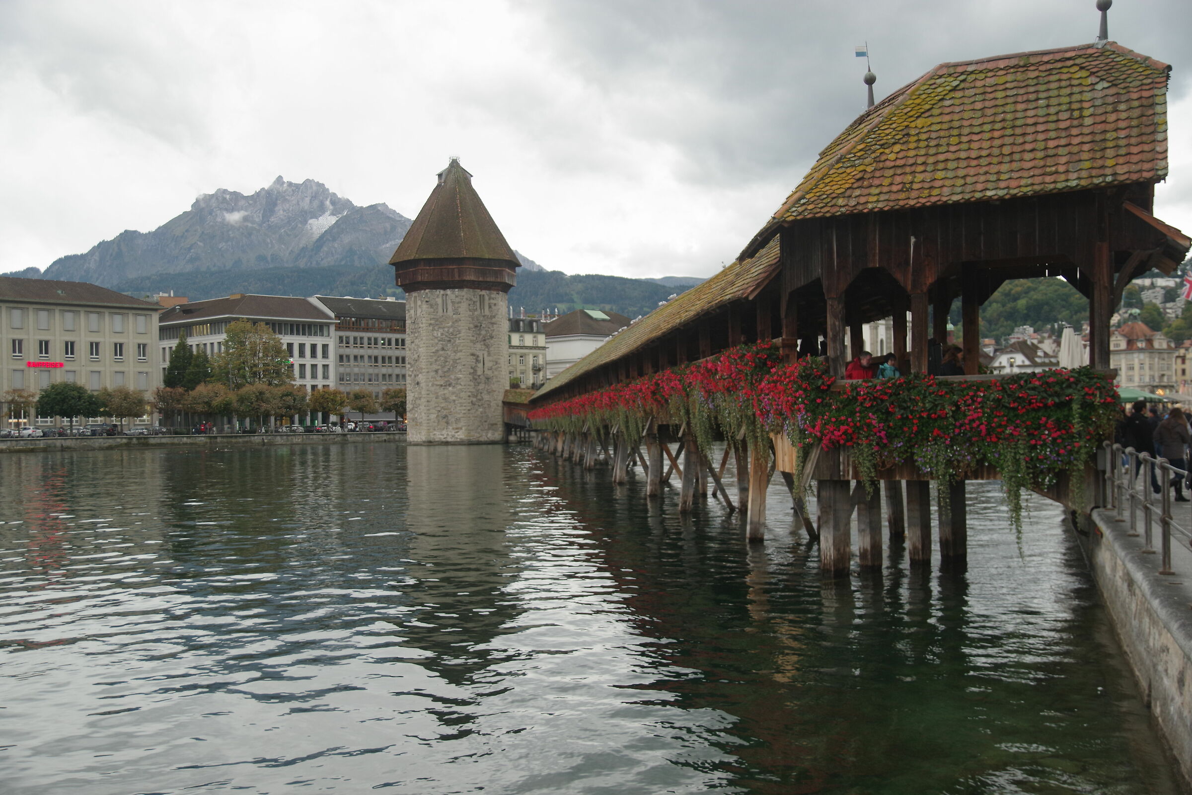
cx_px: 596
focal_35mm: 39
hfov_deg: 49.6
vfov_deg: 34.2
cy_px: 398
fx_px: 1291
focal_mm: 25.63
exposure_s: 1/60
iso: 400
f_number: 2.8
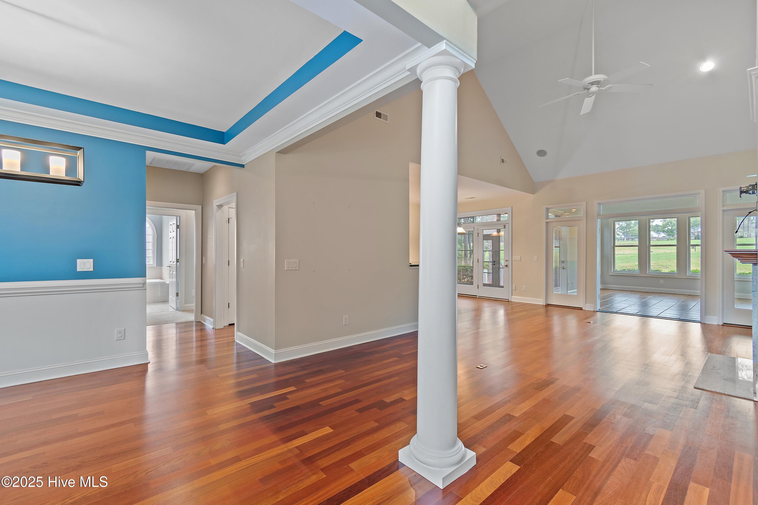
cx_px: 379
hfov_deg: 100.4
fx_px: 316
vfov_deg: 77.3
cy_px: 252
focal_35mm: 15
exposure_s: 1/1.25
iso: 100
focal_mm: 10
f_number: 4.5
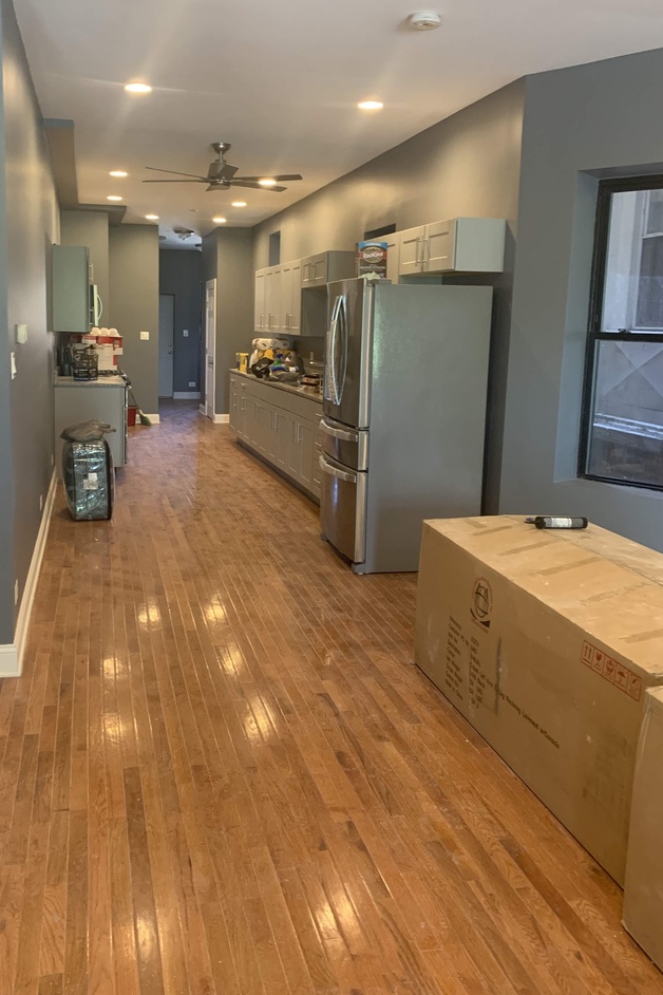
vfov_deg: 60.2
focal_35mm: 31
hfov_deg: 42.2
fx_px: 856
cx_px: 288
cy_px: 451
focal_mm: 4.25
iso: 320
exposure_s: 1/60
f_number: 1.8
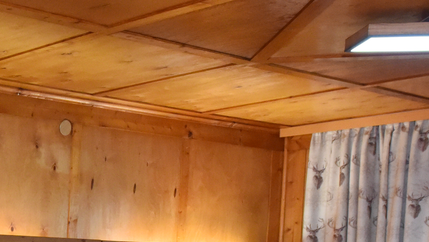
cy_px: 312
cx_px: -153
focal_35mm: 73
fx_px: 830
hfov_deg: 24.6
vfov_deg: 15.7
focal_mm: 20
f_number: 7.1
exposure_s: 1/160
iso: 5000
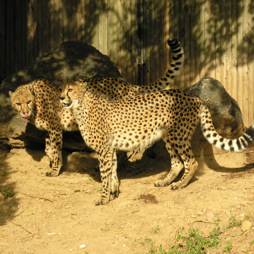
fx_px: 1544
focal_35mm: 186
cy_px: 127
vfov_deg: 9.4
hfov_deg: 9.4
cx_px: 111
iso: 50
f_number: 4.9
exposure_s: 1/108
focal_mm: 40
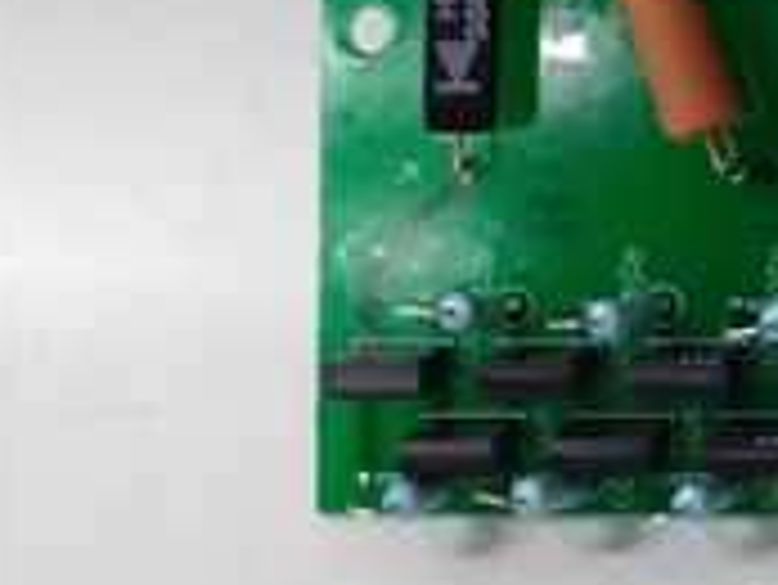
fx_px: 1754
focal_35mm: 78
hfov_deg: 21.6
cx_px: 1111
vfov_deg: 18.4
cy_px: -16
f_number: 2
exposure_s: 1/33
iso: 458
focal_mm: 3.79
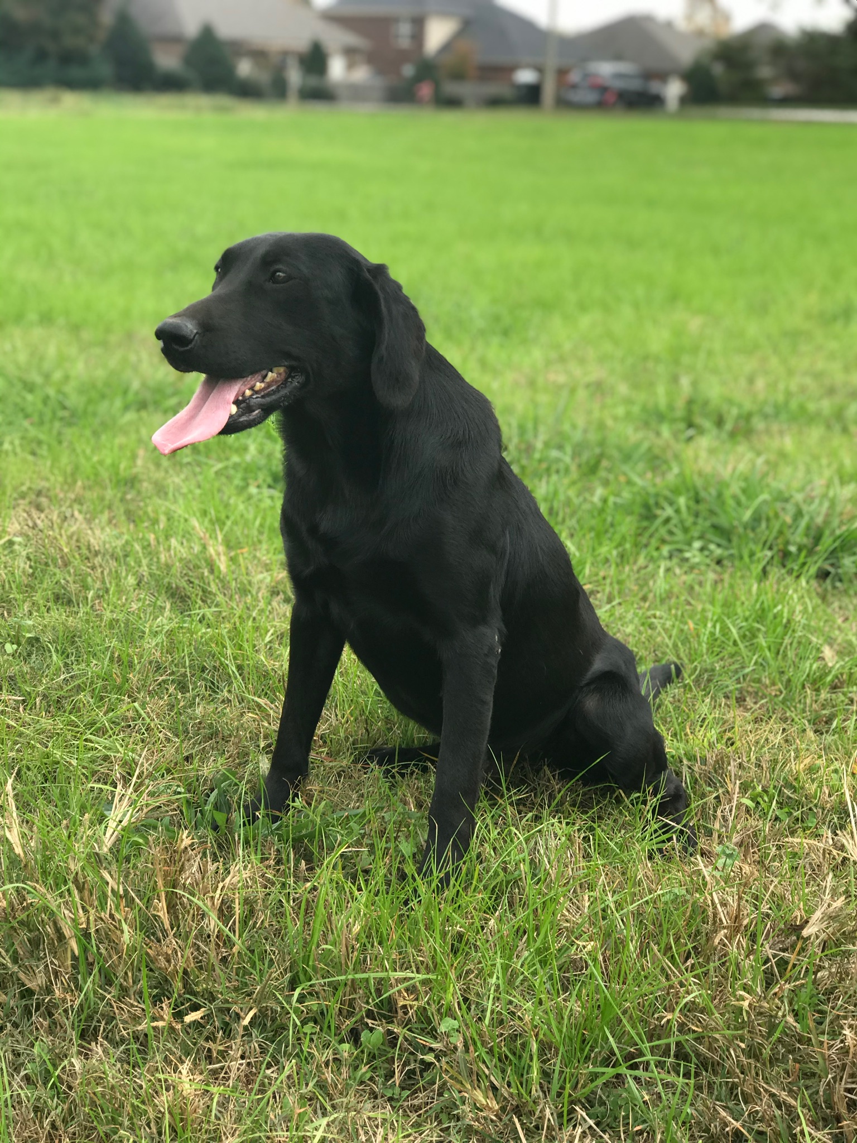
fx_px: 1882
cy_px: 572
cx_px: 428
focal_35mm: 57
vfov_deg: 33.8
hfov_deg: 25.7
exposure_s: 1/229
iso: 20
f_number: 2.8
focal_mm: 6.6
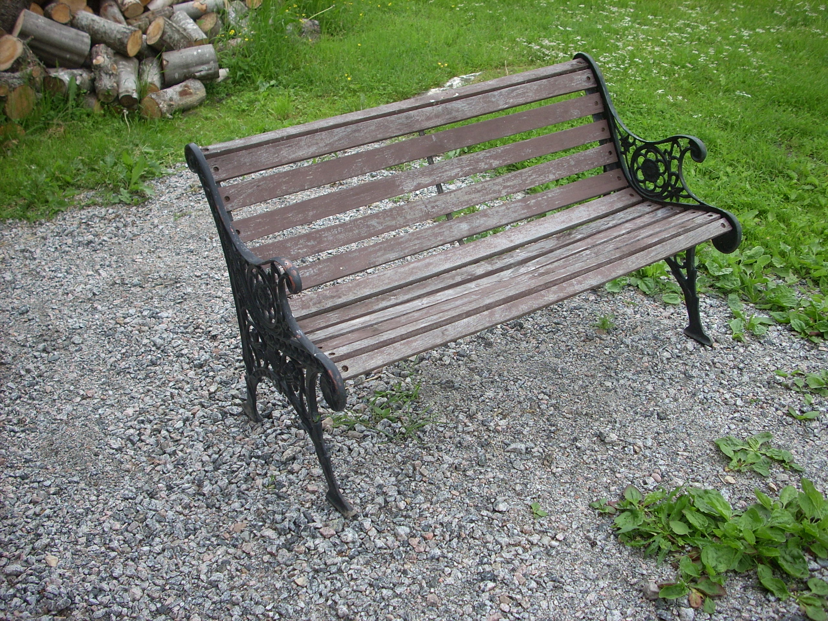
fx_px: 885
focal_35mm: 37
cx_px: 414
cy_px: 310
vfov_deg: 38.7
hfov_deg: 50.1
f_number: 2.8
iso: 64
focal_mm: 6.2
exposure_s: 1/155
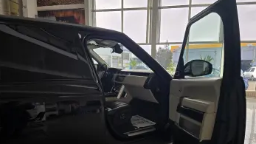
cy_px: 95
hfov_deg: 71.9
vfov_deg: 43.8
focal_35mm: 26
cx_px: 128
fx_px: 176
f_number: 1.7
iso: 25
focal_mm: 6.3
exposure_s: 1/180
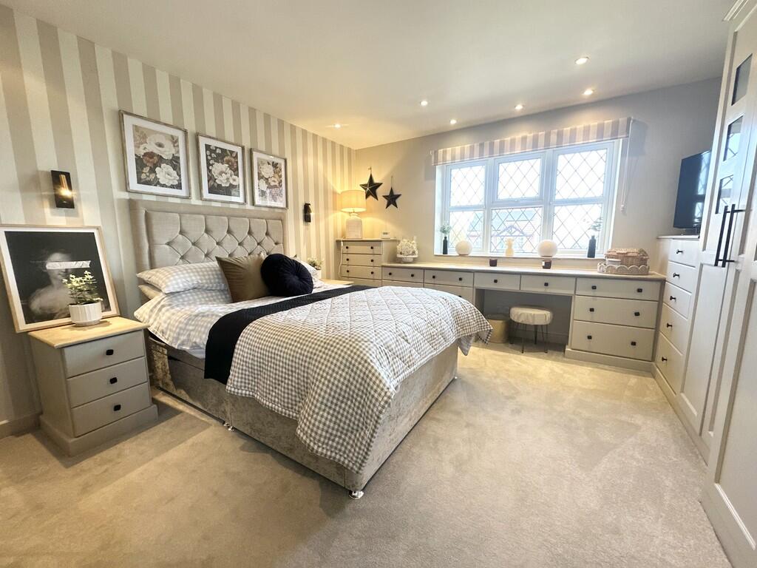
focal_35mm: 14
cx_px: 378
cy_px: 284
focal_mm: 2.22
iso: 125
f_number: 2.2
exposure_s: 1/100
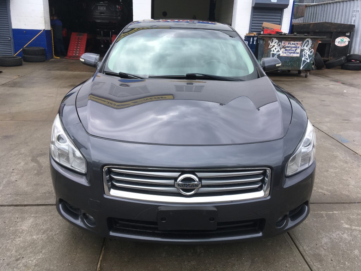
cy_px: 136
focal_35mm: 29
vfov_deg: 48.2
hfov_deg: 61.7
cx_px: 180
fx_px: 302
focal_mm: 4.15
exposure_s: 1/523
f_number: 2.2
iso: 25
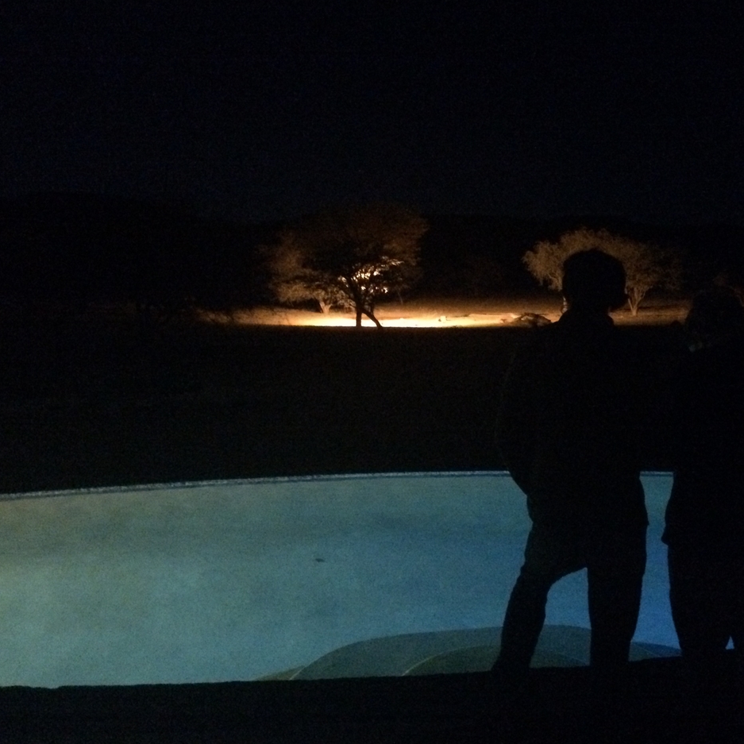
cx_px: 471
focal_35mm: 35
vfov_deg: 47.2
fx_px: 851
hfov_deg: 46.7
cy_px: 376
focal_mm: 4.15
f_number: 2.2
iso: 2000
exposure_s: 1/17
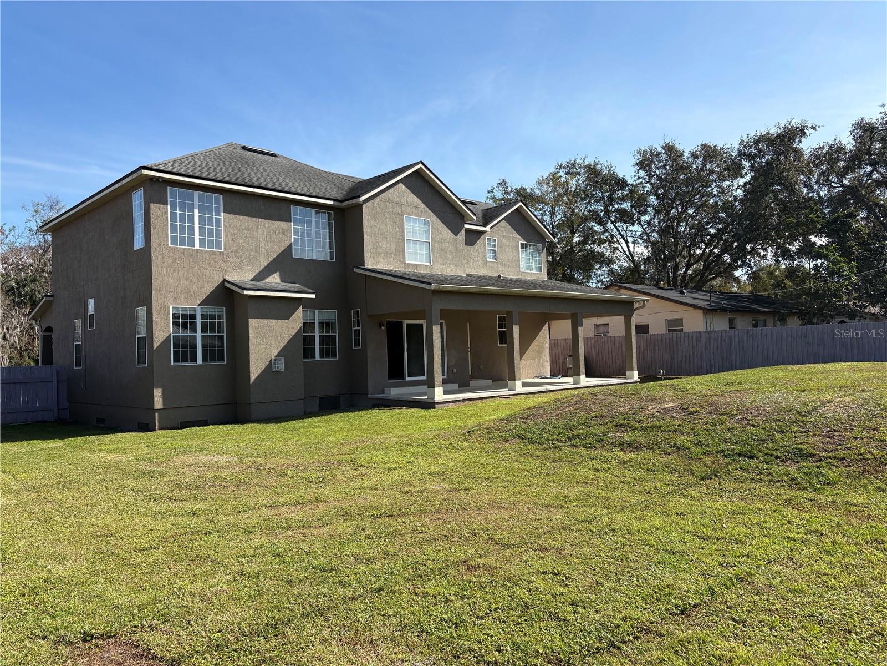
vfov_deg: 53.1
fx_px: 666
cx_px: 444
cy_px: 333
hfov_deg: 67.3
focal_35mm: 26
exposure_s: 1/2865
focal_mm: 5.96
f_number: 1.6
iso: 50
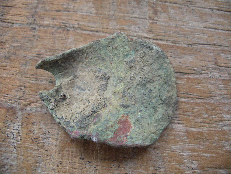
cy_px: 87
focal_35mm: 37
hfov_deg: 50.1
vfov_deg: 38.7
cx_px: 116
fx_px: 247
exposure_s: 1/20
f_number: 2.8
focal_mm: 7.8
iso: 200
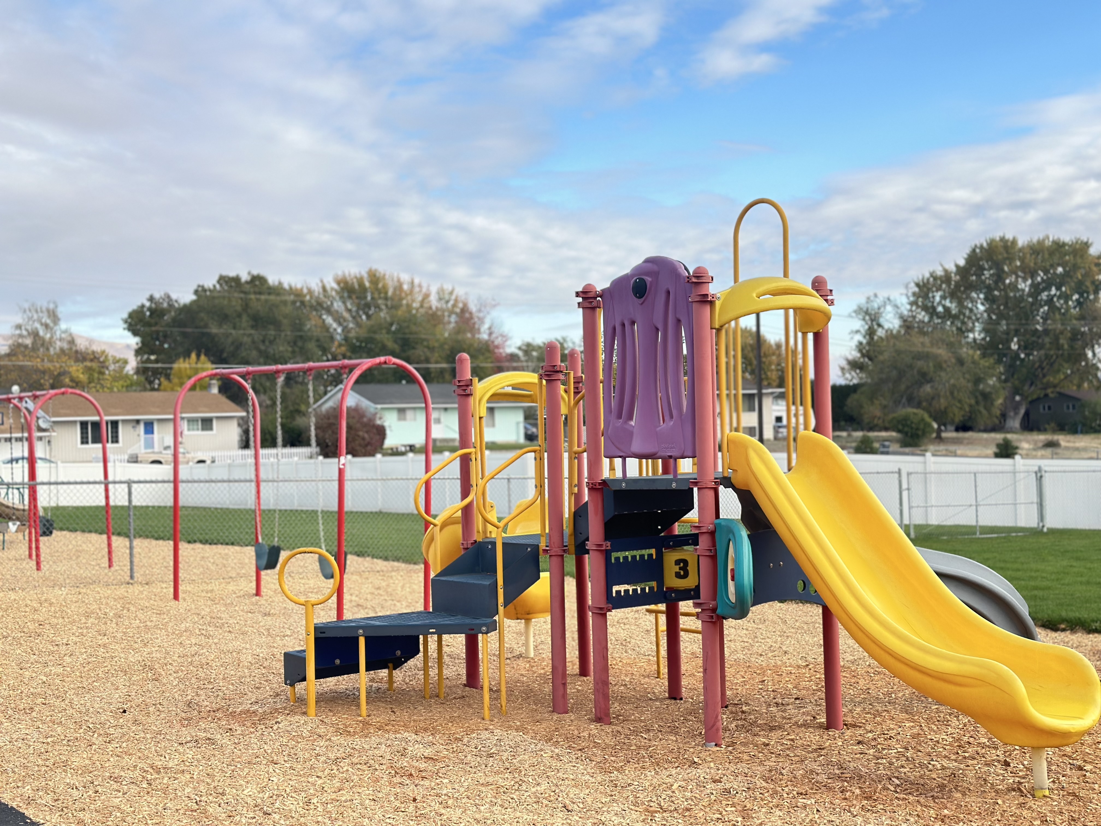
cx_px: 550
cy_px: 413
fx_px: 1527
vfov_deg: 30.3
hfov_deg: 39.7
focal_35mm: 48
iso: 80
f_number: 1.78
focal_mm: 6.86
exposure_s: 1/1073
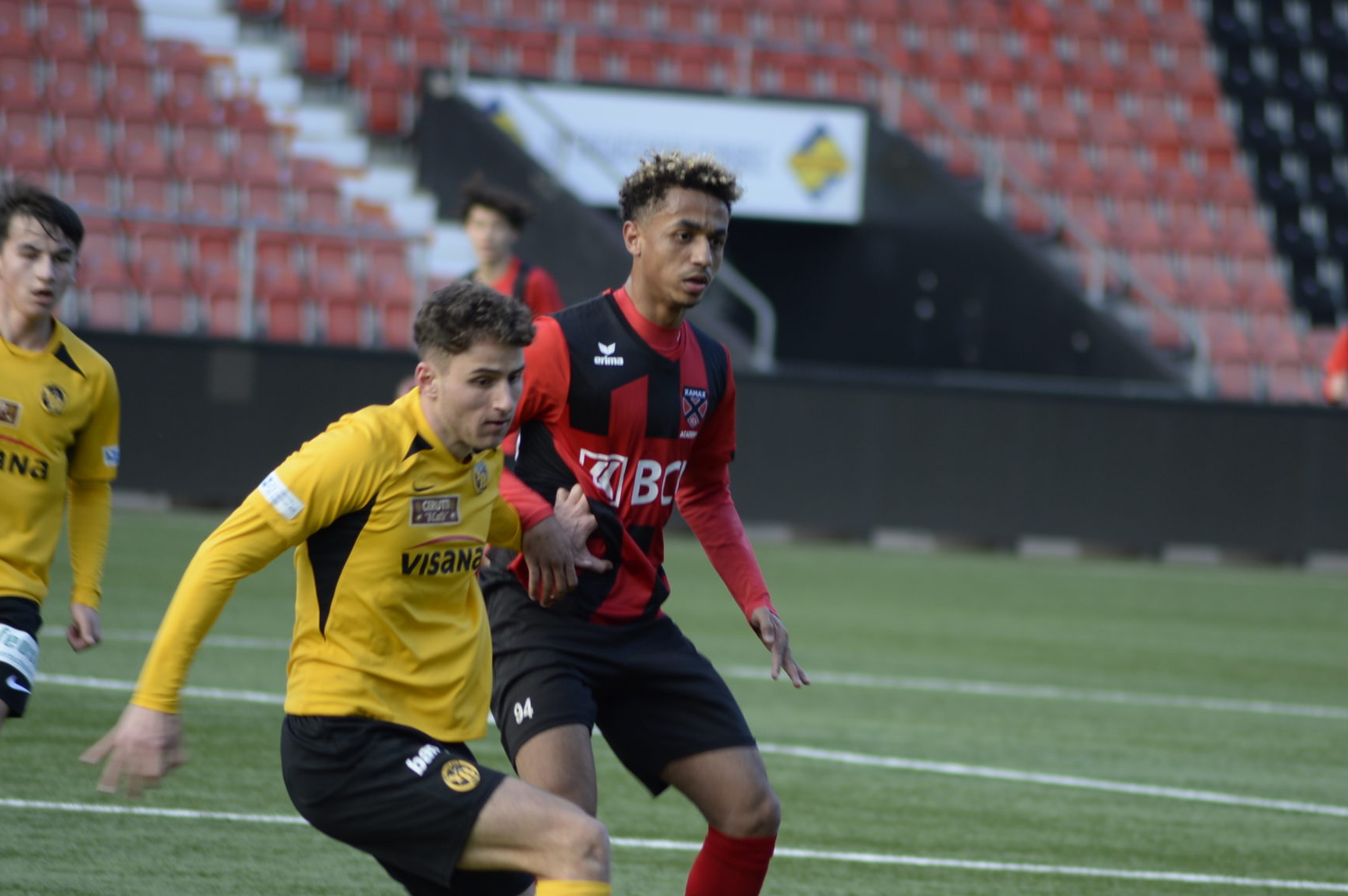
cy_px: 561
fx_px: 15560
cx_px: 786
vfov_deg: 3.3
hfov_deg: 5.0
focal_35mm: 416
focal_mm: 280
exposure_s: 1/250
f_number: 5.3
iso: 320
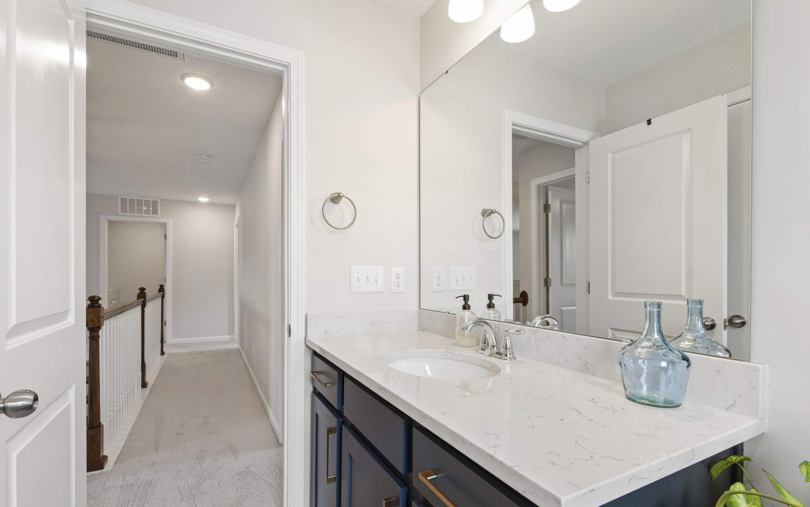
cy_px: 276
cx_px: 403
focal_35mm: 16
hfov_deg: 97.8
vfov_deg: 71.1
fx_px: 353
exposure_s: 1/4
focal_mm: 10
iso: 100
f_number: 8
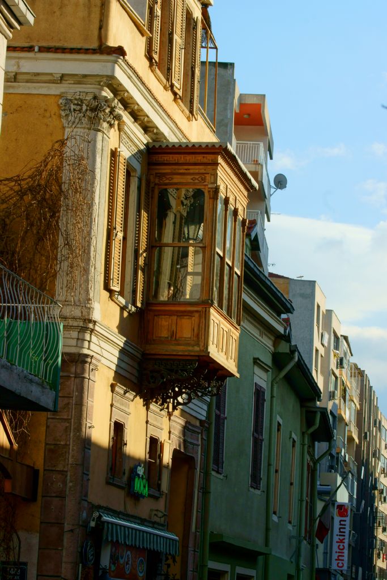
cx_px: 194
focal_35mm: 112
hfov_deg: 12.2
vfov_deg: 18.2
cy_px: 290
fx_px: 1813
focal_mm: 75
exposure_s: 1/200
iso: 200
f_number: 18
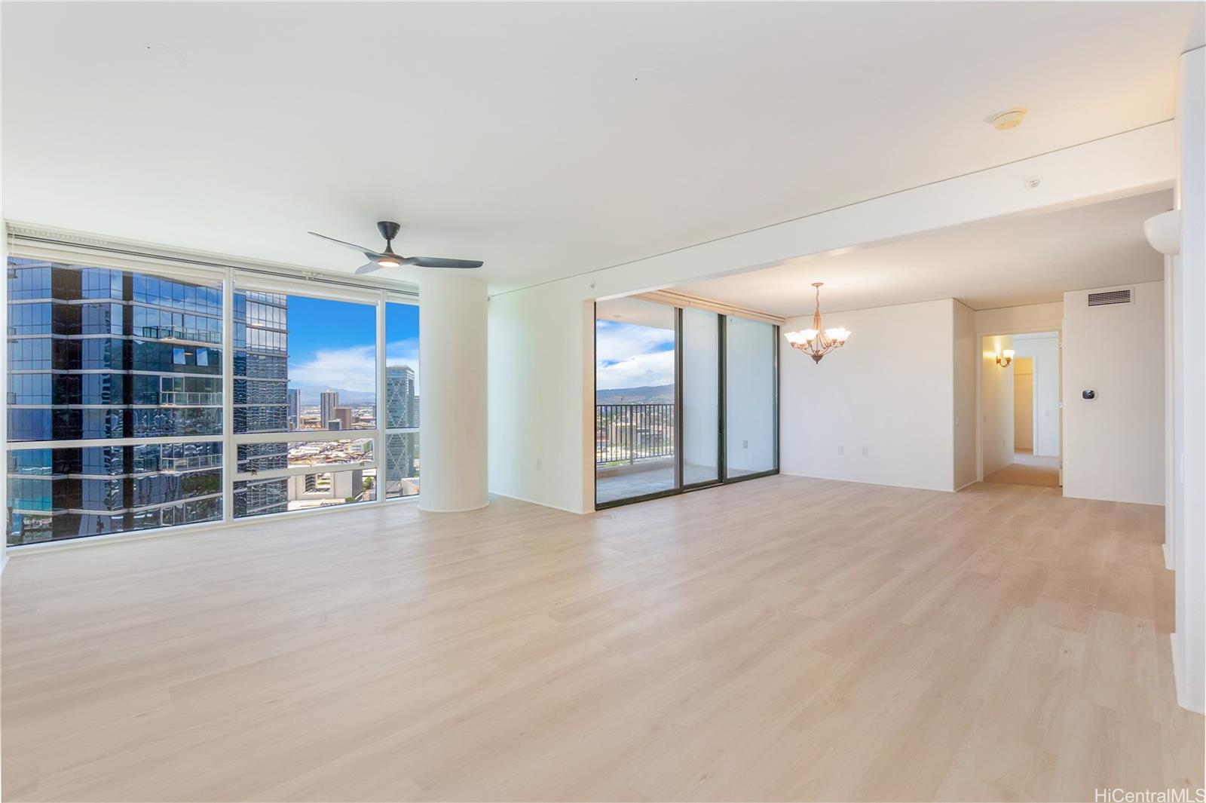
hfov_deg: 100.4
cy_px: 402
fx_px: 502
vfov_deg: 77.3
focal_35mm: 15
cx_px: 603
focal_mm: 10
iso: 400
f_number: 8
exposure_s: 1/25
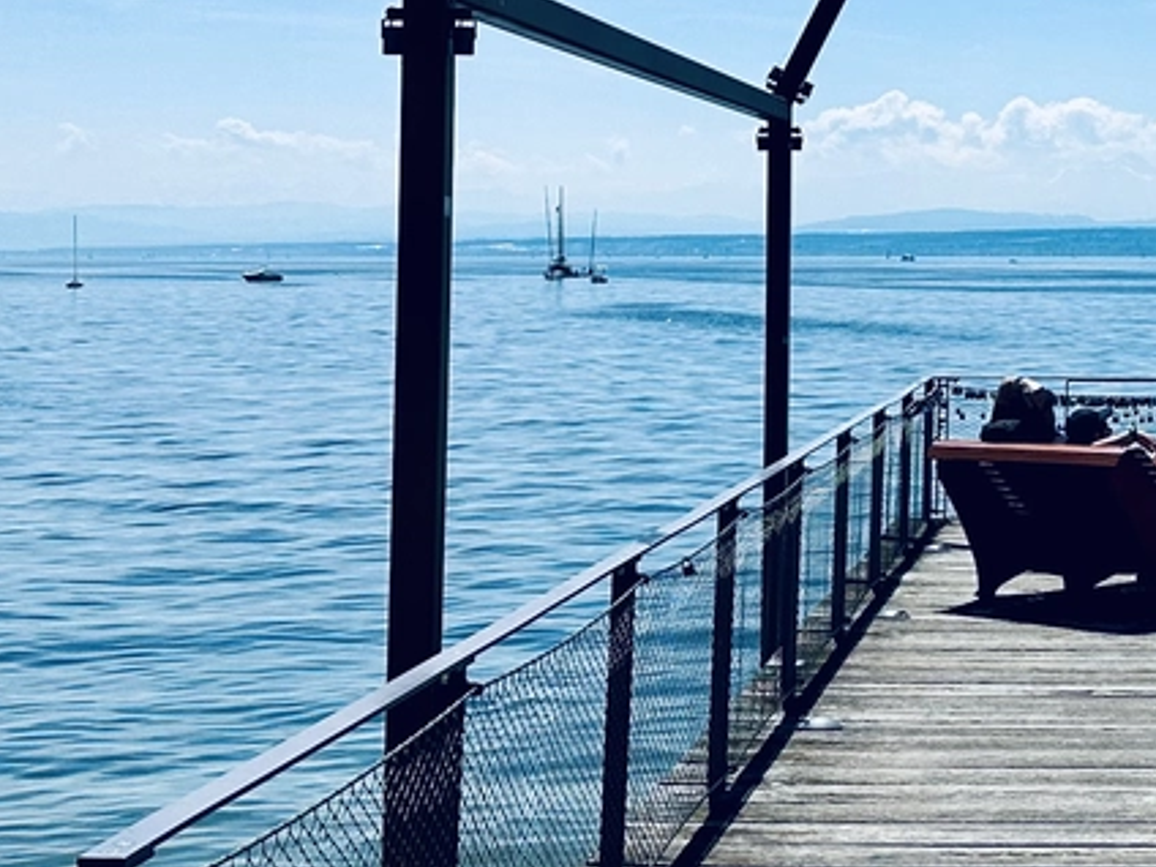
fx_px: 2839
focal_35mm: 85
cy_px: 48
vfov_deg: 17.1
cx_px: 1205
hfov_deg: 22.0
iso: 80
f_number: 1.78
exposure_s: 1/12048
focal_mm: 6.86
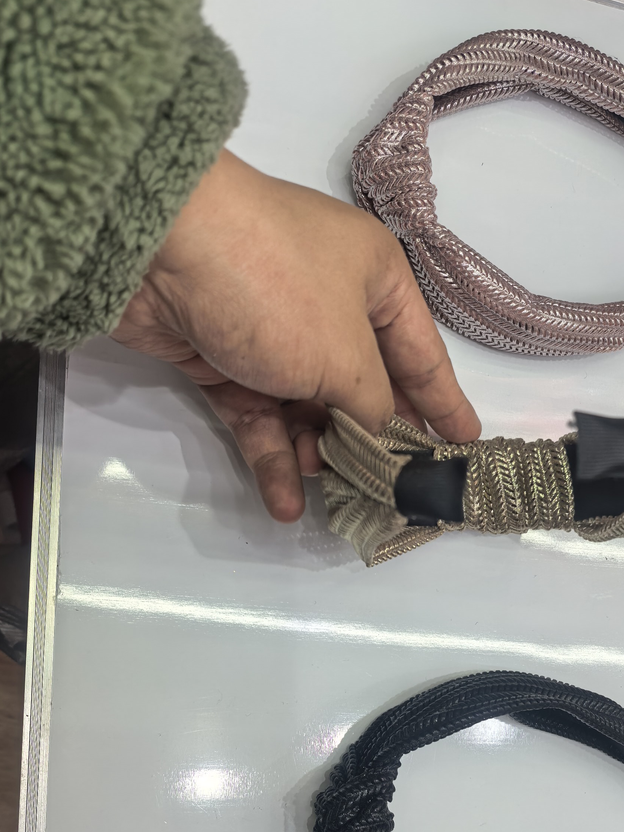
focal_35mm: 44
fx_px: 1057
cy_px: 683
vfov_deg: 40.9
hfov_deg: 32.5
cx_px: 437
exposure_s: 1/100
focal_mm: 6.98
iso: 80
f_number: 2
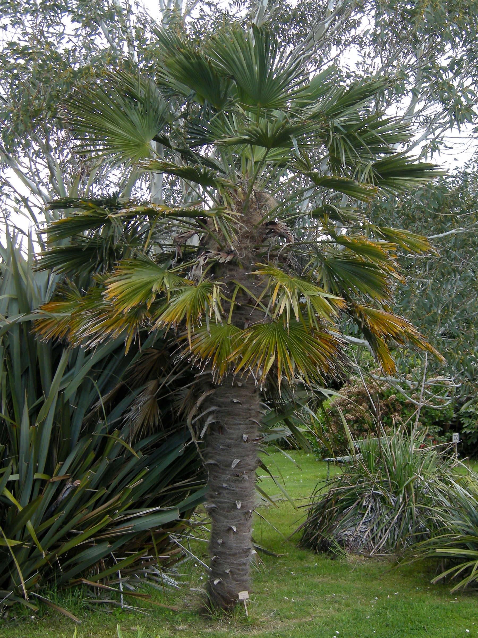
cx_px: 239
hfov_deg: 40.7
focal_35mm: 35
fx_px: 644
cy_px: 319
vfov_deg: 52.6
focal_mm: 7.5
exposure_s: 1/104
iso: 64
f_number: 3.4
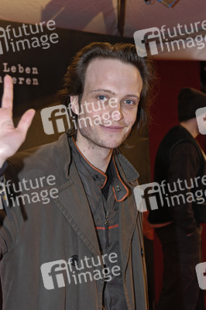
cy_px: 155
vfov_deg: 27.0
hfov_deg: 18.2
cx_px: 103
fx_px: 645
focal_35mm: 75
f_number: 5
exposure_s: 1/60
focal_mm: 50
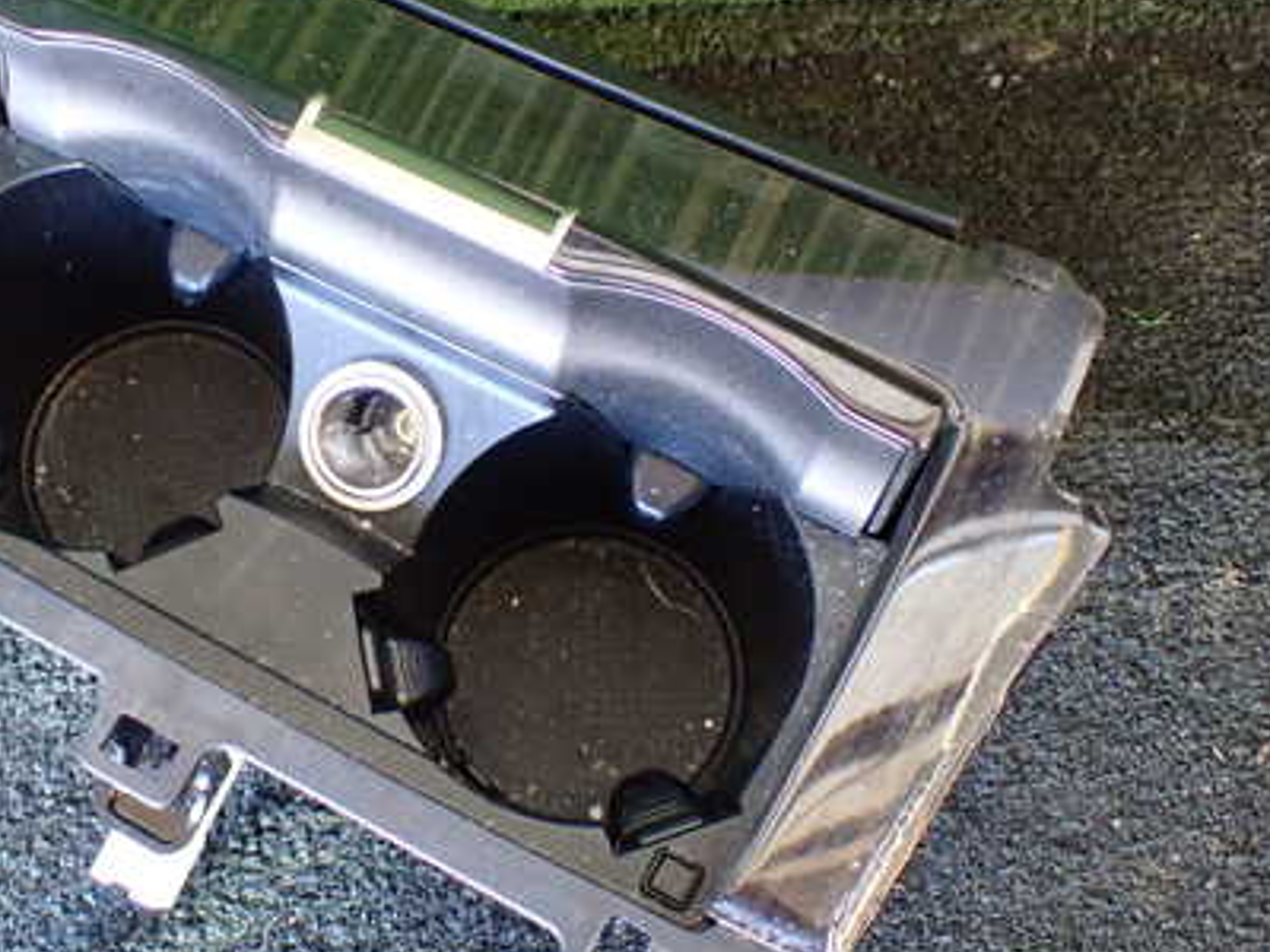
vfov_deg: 32.2
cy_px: 438
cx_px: 384
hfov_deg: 41.3
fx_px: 1651
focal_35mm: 45
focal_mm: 5.4
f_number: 2.3
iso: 800
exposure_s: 1/30
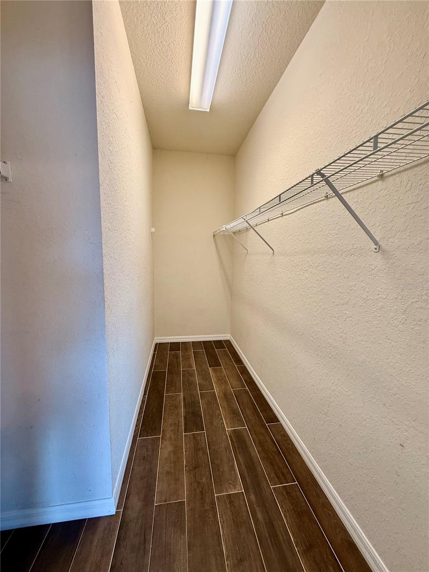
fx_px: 231
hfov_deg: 85.7
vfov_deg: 102.1
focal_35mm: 14
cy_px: 286
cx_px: 214
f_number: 2.2
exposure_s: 1/120
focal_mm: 2.22
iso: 200
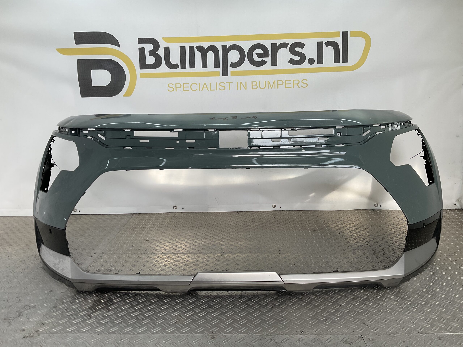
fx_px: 388
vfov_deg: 48.2
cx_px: 232
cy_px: 174
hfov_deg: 61.7
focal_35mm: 29
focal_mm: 3
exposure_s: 1/272
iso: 16
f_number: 1.8
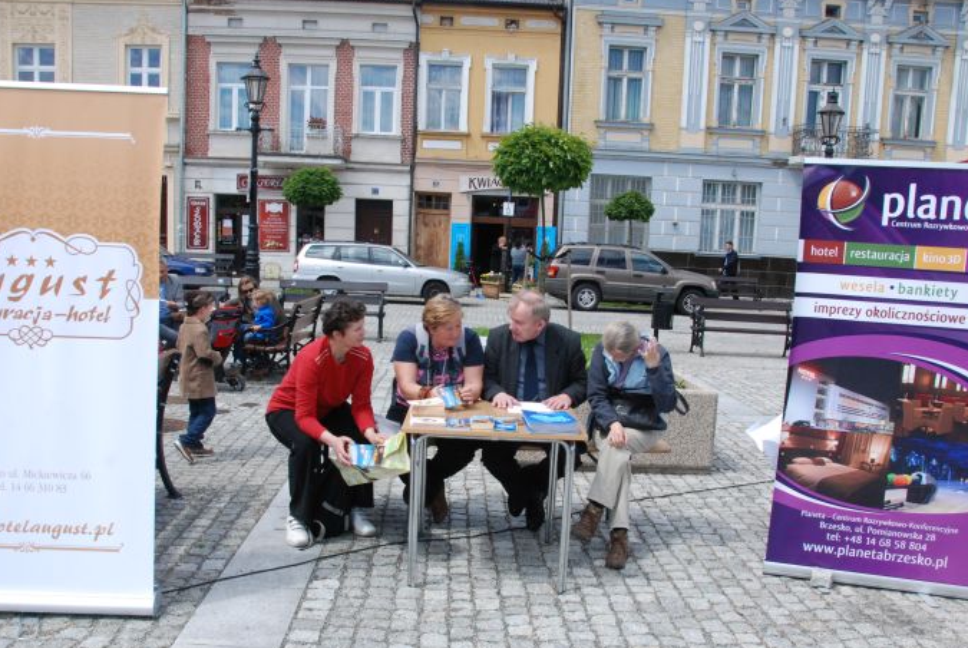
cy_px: 364
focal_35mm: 32
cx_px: 466
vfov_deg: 41.2
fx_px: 862
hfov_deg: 58.6
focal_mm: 18
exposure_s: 1/640
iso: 800
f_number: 13
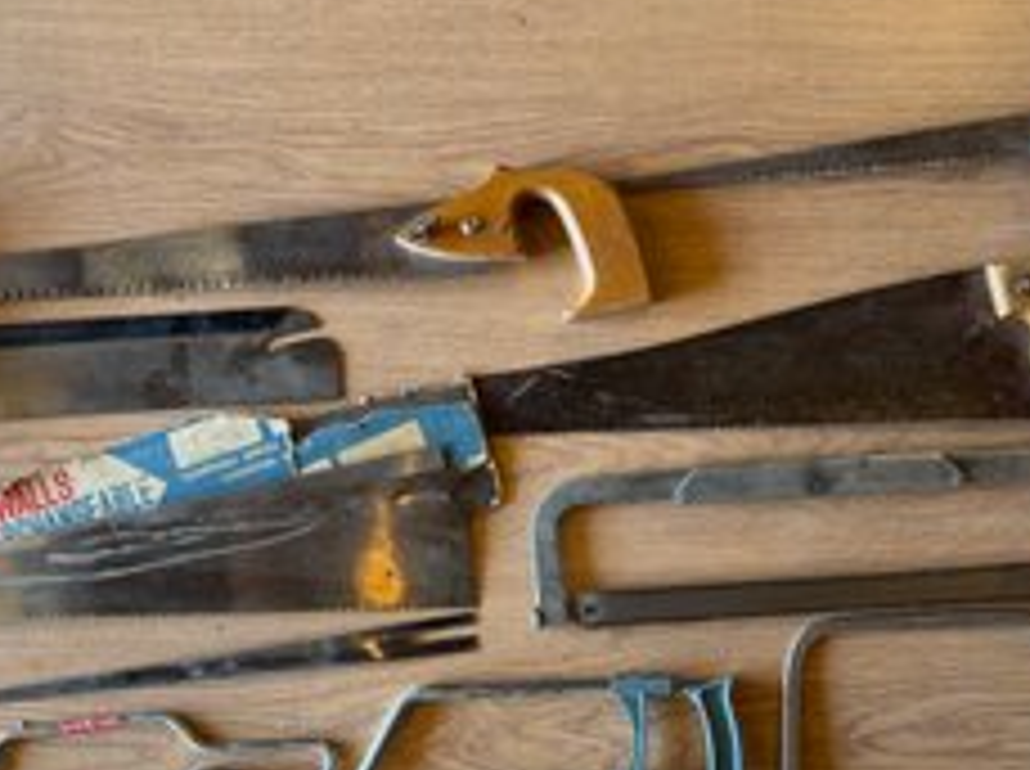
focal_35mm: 39
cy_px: 435
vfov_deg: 36.7
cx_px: 506
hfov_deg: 47.9
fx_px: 1159
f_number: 1.5
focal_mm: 5.7
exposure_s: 1/60
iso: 125
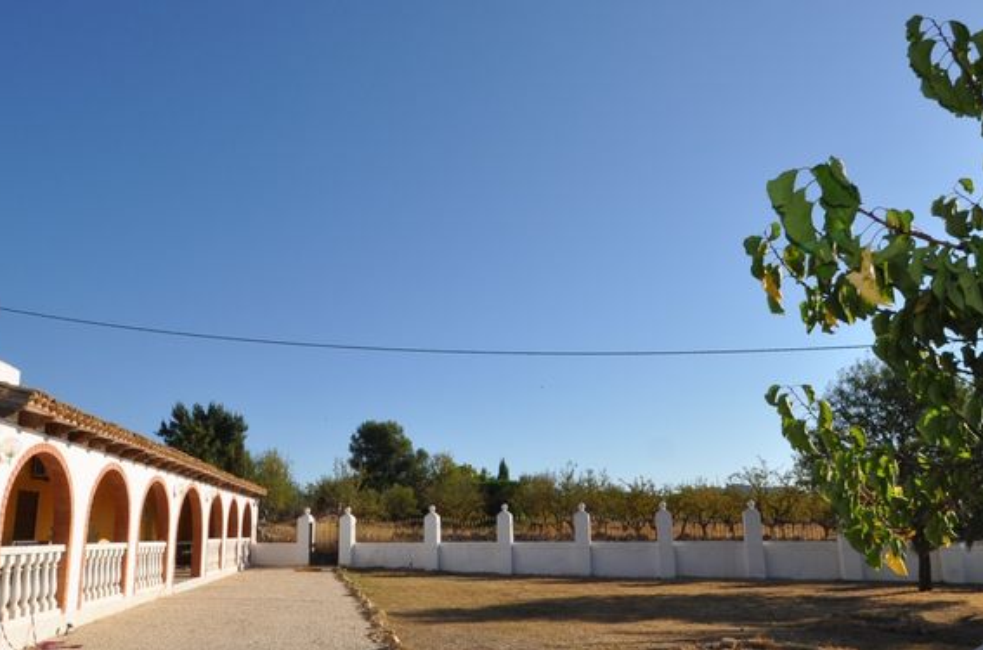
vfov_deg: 50.9
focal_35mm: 25
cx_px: 403
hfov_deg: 71.0
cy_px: 361
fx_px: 681
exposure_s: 1/200
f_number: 16
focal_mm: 10
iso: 200
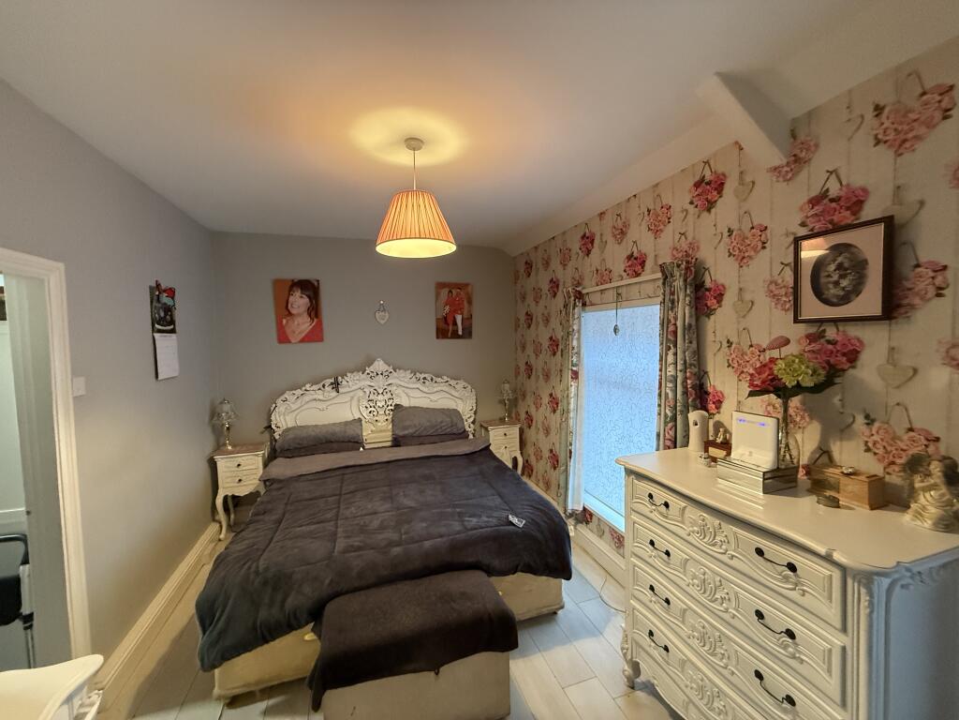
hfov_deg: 102.1
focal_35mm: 14
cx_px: 480
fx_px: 388
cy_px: 360
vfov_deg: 85.7
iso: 640
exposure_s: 1/100
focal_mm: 2.22
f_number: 2.2
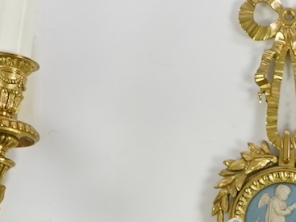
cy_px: 272
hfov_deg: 8.3
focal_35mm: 228
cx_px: 543
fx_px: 1949
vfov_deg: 6.5
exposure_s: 1/60
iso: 400
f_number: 5
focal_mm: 29
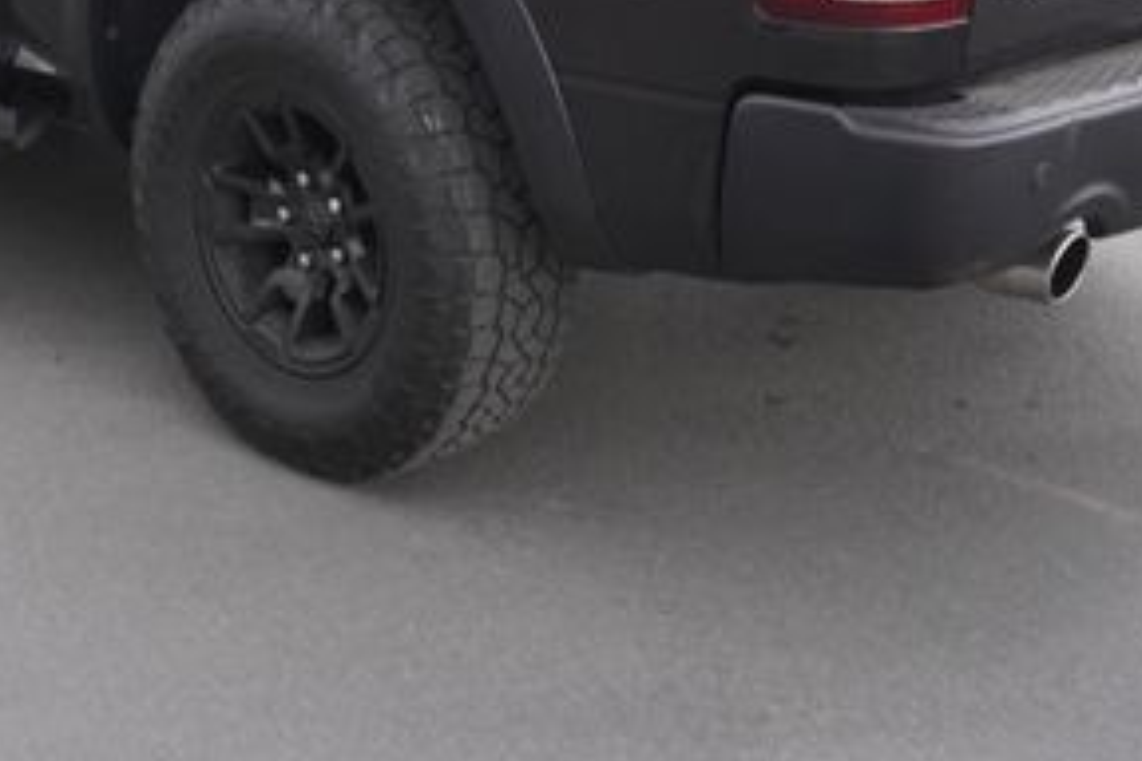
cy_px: -63
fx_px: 2224
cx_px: 404
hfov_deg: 28.7
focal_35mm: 70
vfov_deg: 18.7
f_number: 5
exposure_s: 1/100
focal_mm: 21
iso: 100
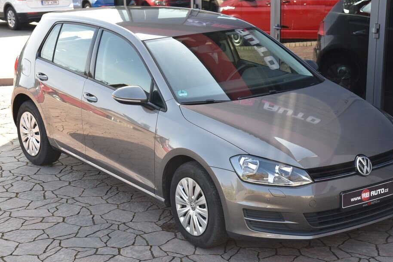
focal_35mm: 74
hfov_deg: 27.3
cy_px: 136
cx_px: 213
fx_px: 808
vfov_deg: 18.4
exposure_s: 1/200
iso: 500
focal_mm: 66
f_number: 7.1
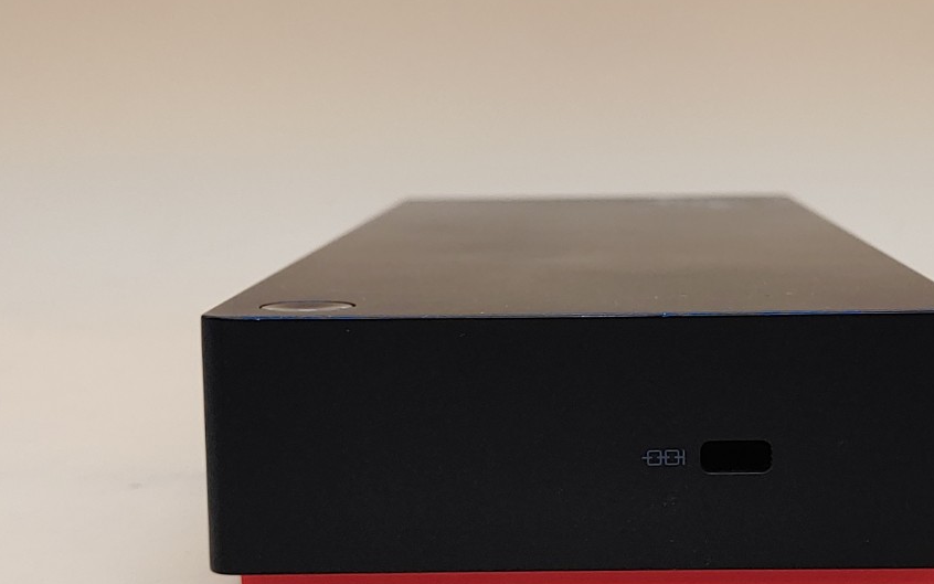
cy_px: 405
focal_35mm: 74
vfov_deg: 17.6
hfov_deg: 27.8
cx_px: 579
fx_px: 1884
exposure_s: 1/88
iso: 50
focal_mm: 4.36
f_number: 1.8
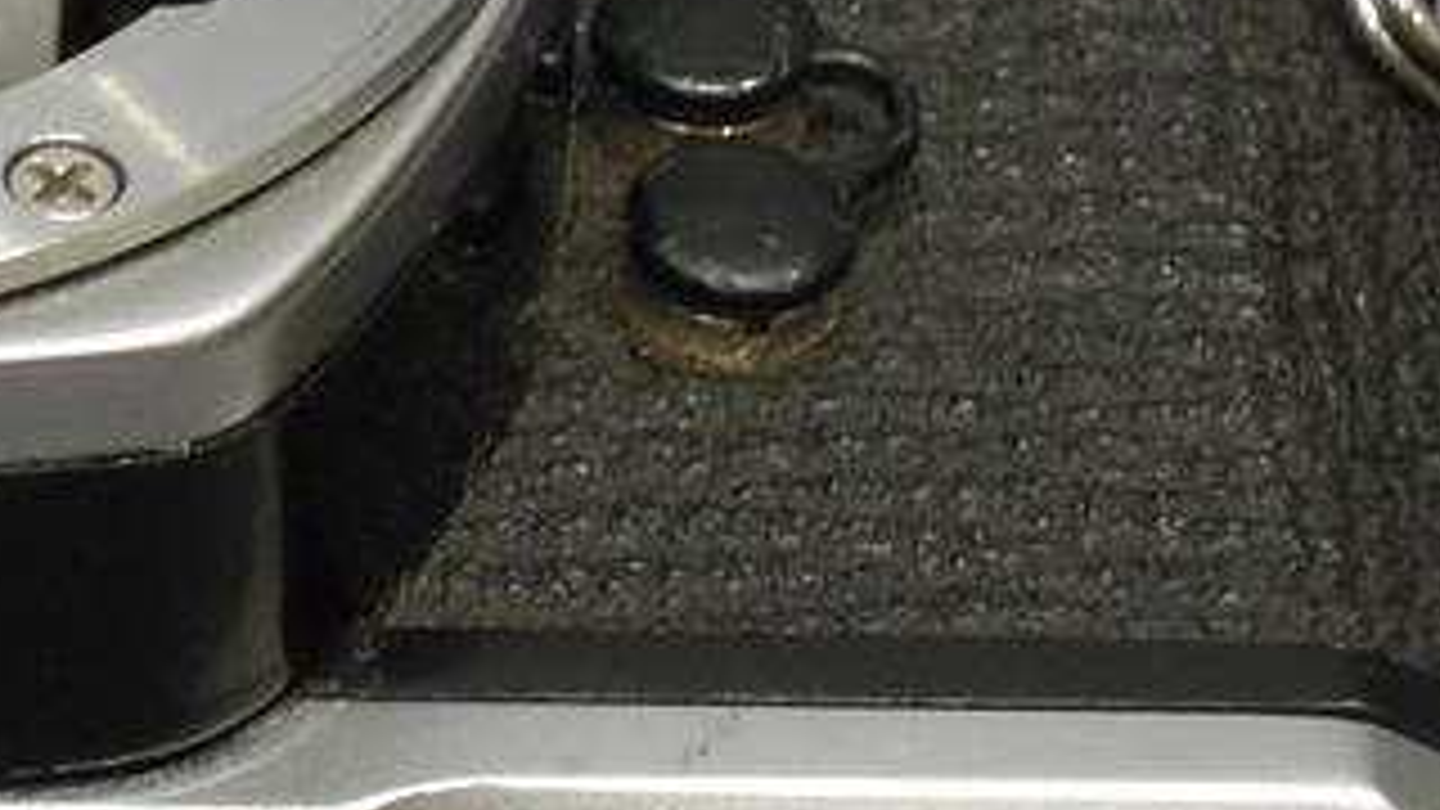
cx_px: -720
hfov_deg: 9.3
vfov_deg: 5.4
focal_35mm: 225
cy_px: 369
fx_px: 8591
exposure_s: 1/50
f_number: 4
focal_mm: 9.9
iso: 400
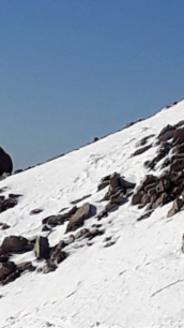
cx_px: -13
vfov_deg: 32.7
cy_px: 124
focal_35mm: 64
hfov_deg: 18.2
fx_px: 555
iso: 40
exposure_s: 1/5102
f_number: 1.9
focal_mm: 3.6
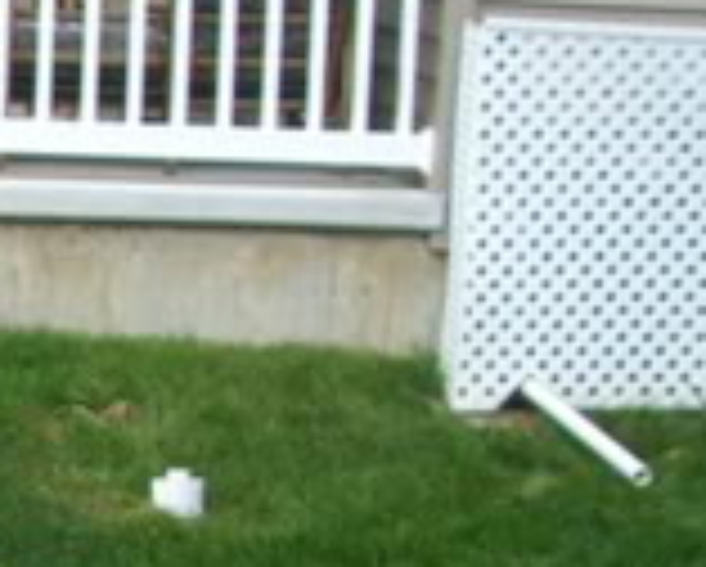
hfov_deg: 9.4
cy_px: 675
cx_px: -773
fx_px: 3954
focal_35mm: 189
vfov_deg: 8.1
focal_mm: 6.2
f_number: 2.7
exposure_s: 1/400
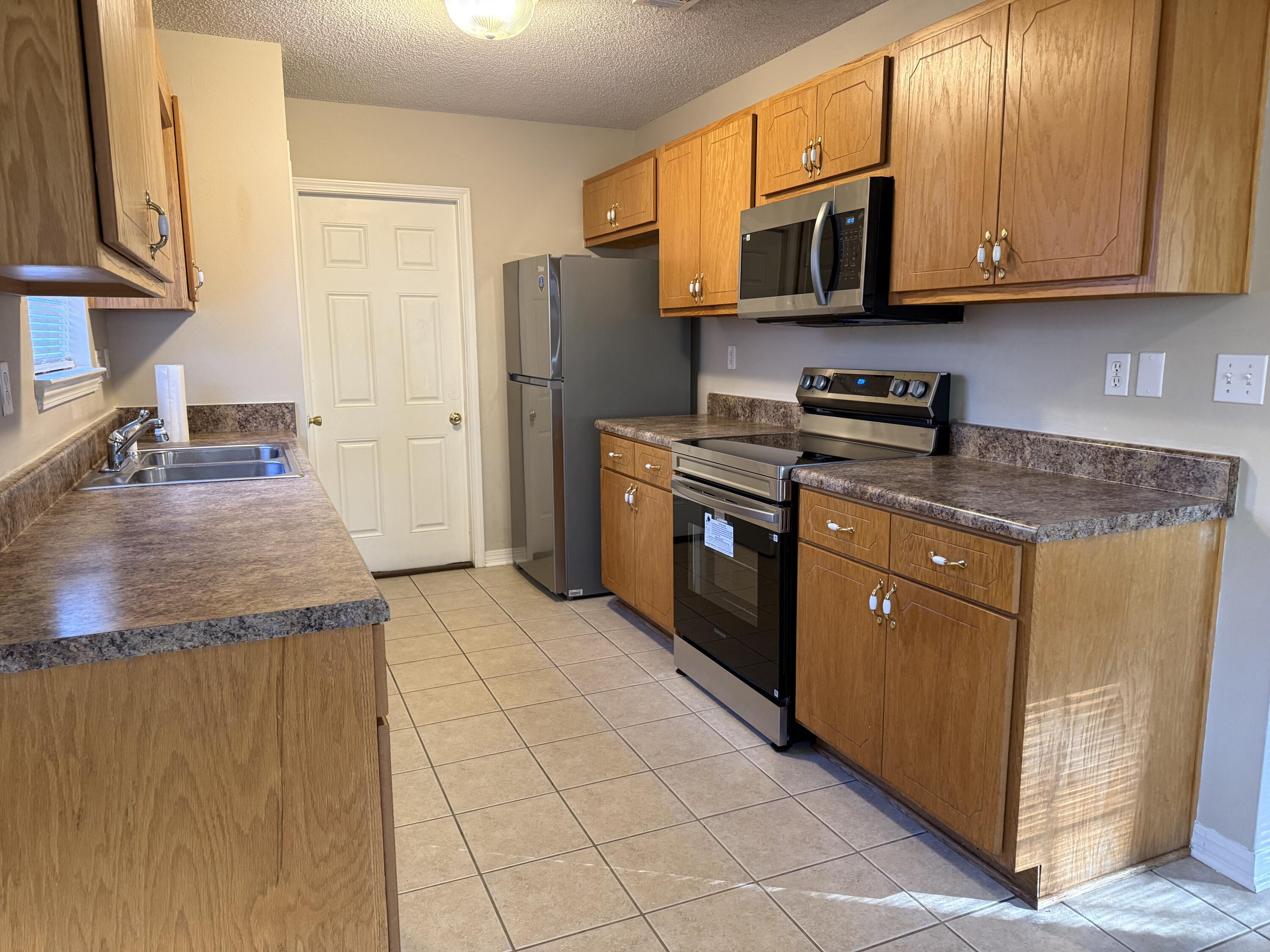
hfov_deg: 71.6
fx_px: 881
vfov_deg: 56.8
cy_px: 476
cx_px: 635
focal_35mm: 24
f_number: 1.78
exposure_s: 1/60
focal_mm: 6.76
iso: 320
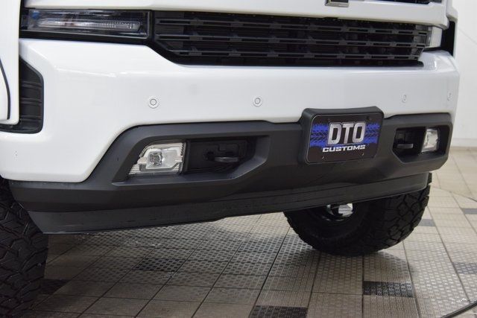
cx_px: 238
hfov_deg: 33.4
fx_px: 795
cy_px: 159
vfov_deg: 22.6
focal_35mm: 60
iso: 1600
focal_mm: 40
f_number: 5.6
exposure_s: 1/60
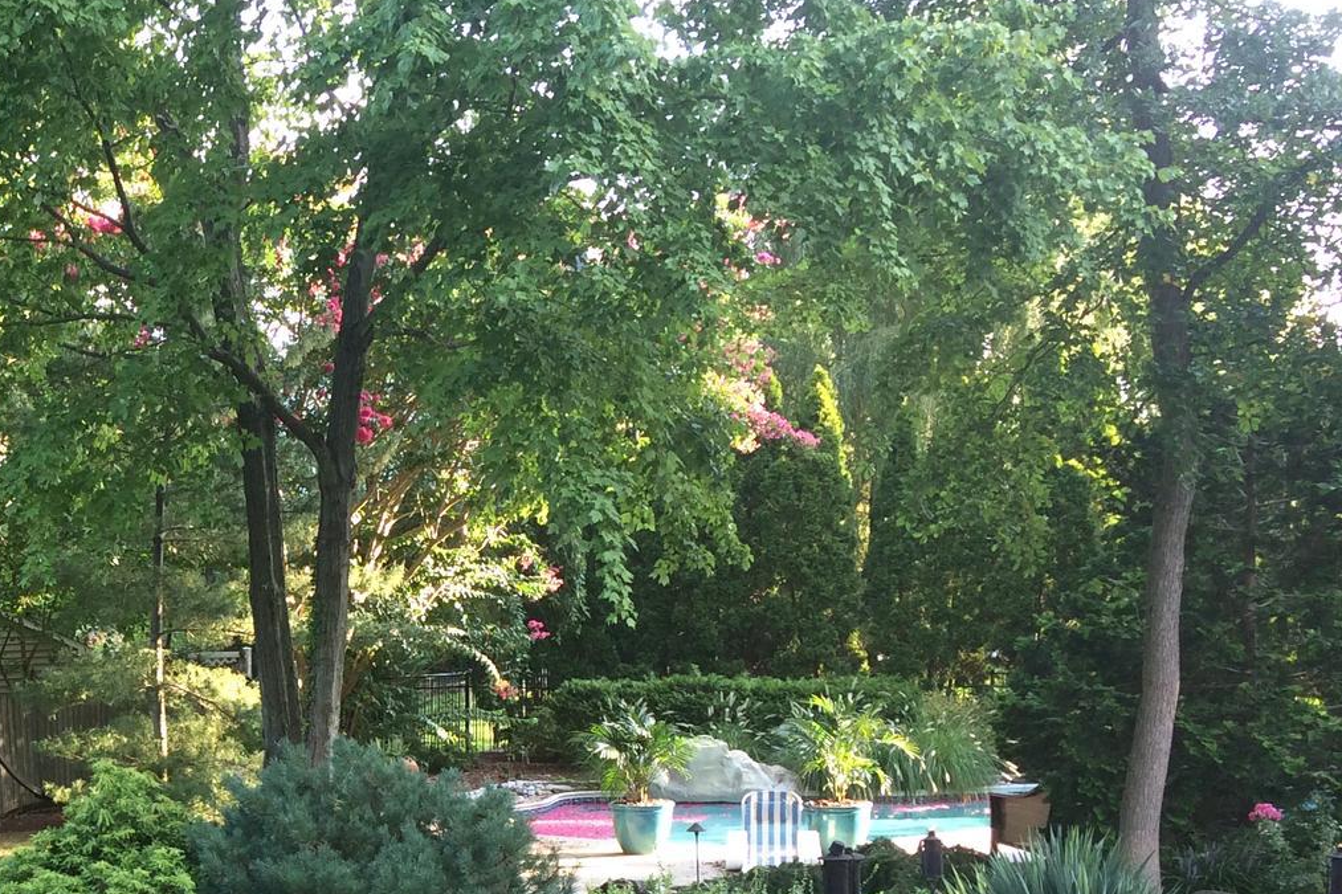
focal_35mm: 61
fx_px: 2273
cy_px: 862
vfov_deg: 21.6
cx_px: 29
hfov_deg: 30.7
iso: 50
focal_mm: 4.15
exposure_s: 1/60
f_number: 2.2
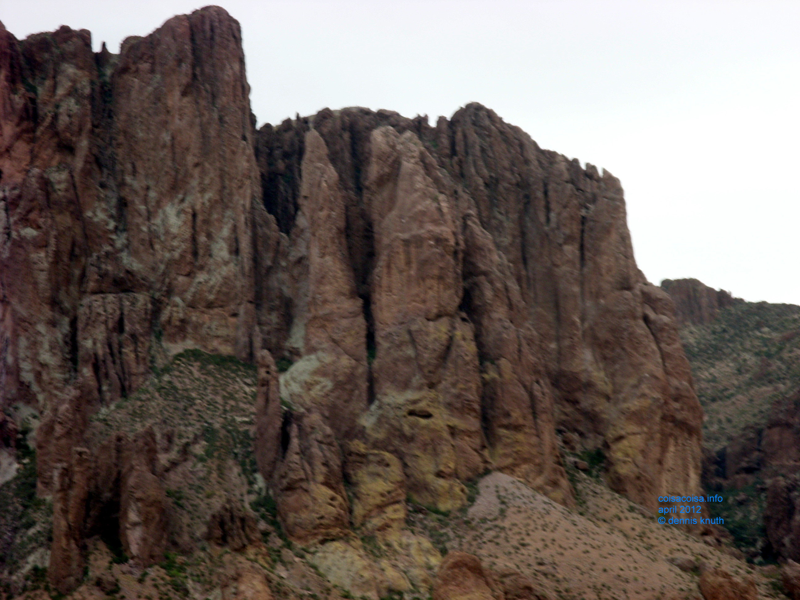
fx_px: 4391
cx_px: 400
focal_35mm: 190
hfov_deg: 10.4
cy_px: 300
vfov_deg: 7.8
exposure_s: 1/26
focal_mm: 31.5
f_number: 4.6
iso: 100
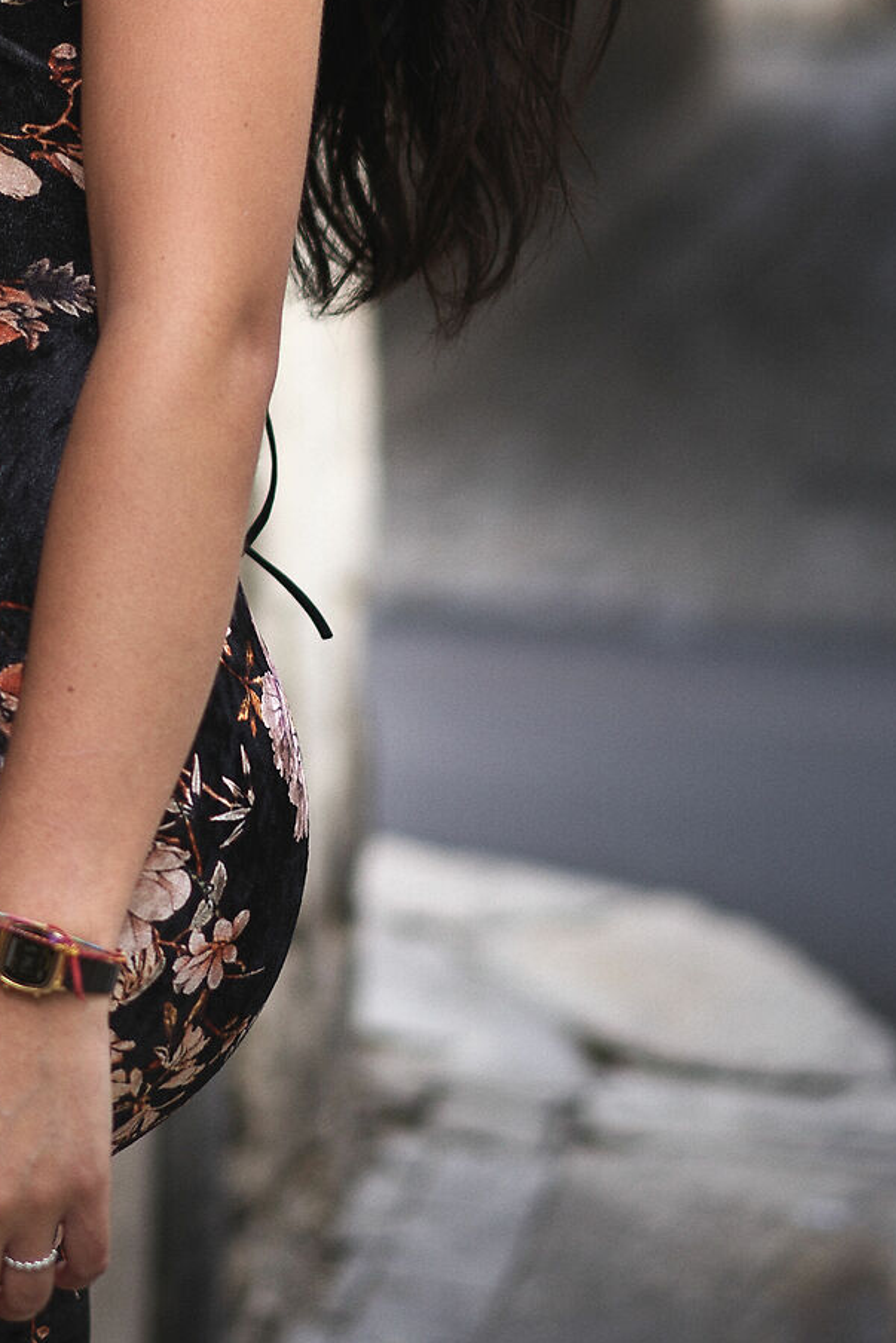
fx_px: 5448
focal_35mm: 146
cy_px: 192
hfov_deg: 9.3
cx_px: 37
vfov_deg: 13.9
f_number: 1.8
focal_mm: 55
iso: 100
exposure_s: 1/250
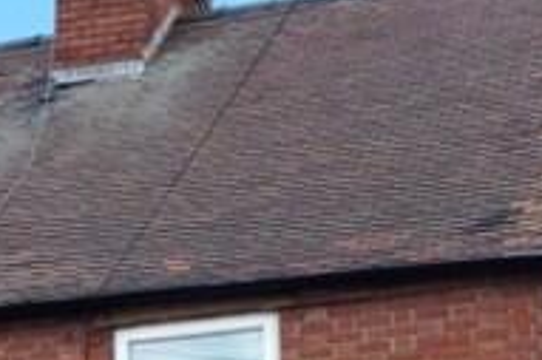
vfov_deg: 10.7
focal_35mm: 123
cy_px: 537
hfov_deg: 16.6
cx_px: 122
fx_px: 1850
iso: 125
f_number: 3
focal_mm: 4
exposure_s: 1/800
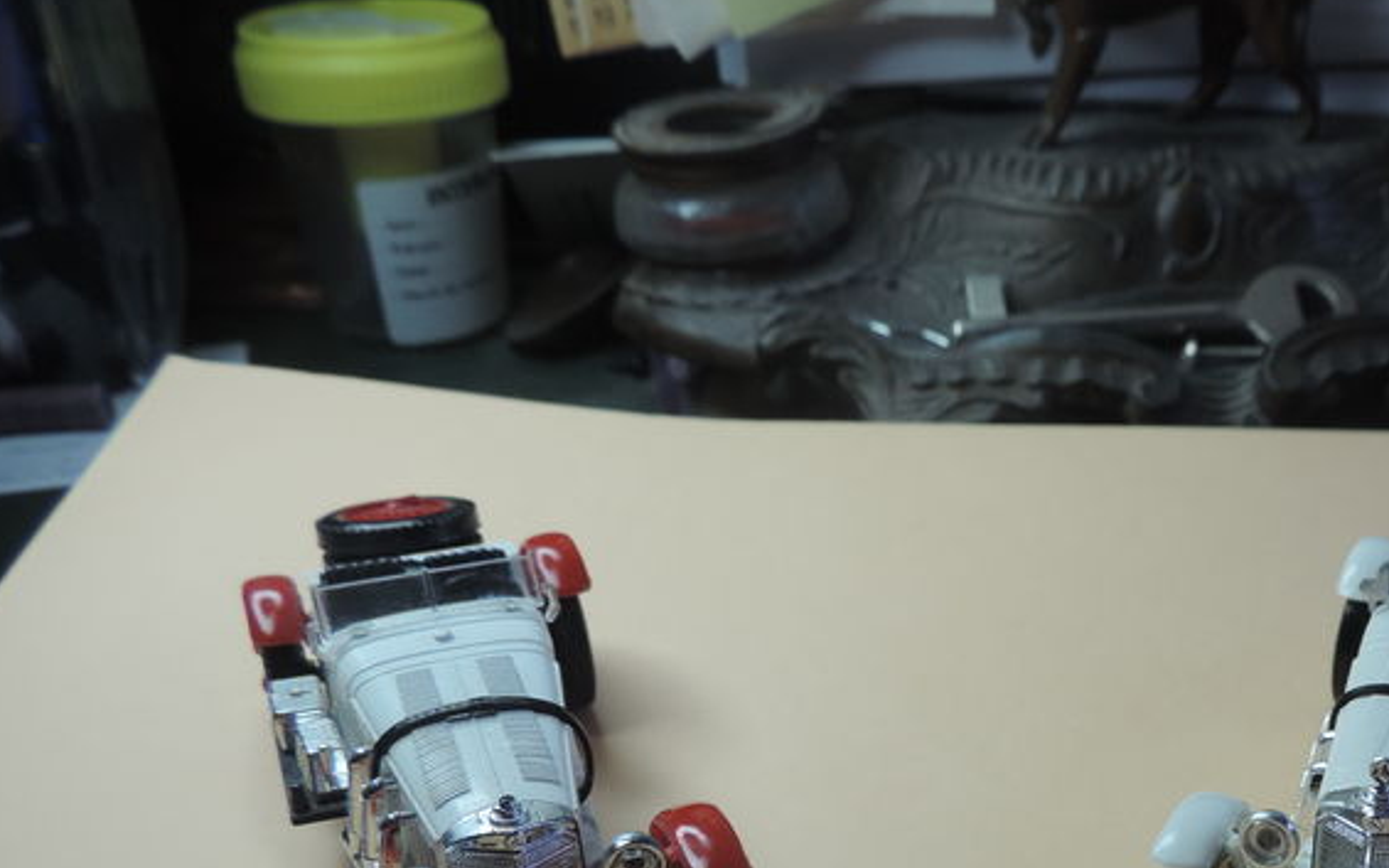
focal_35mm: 45
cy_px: 829
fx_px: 1703
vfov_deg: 27.3
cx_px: 1055
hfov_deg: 42.9
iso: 80
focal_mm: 4.3
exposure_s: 1/50
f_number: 3
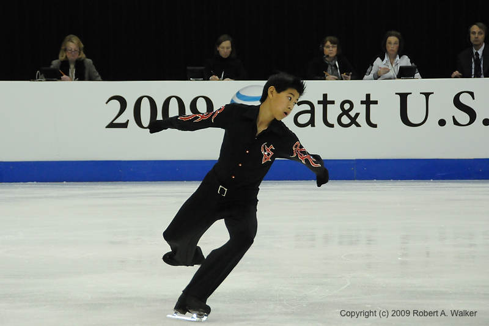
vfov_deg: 8.2
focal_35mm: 168
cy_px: 163
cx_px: 244
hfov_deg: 12.2
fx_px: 2281
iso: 3200
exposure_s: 1/1000
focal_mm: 112
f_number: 5.6
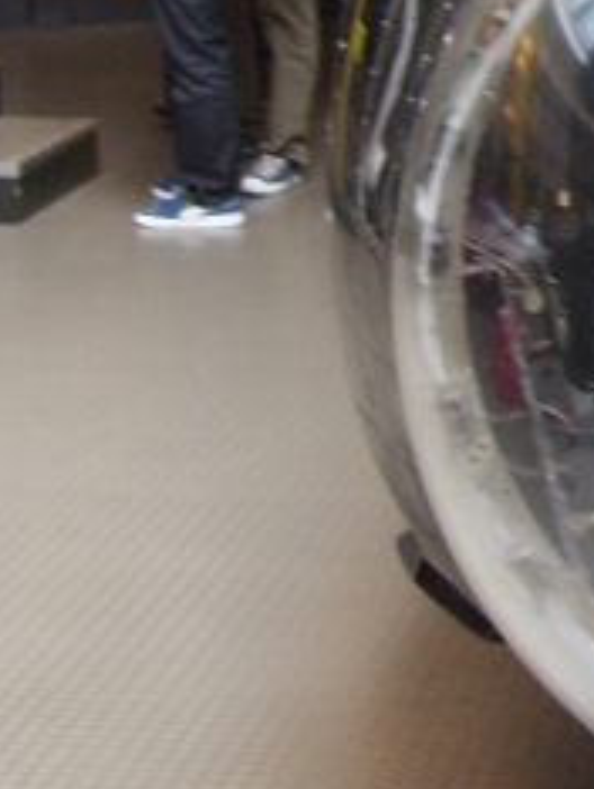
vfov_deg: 15.3
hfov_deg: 11.5
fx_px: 2809
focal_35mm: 123
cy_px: -199
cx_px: 928
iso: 125
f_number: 2.7
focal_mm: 6
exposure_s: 1/30
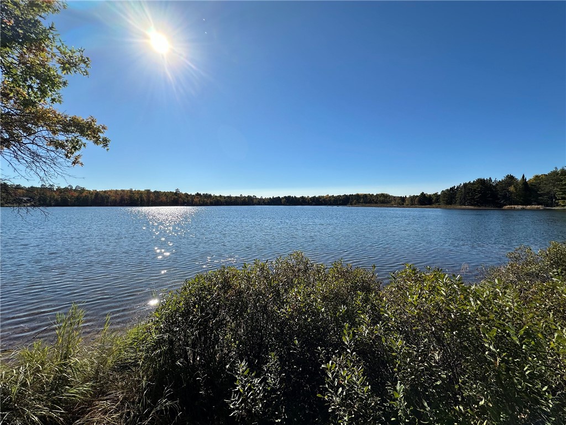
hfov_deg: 102.1
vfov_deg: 85.7
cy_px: 212
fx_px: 229
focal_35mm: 14
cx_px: 283
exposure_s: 1/3610
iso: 50
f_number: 2.2
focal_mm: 2.22
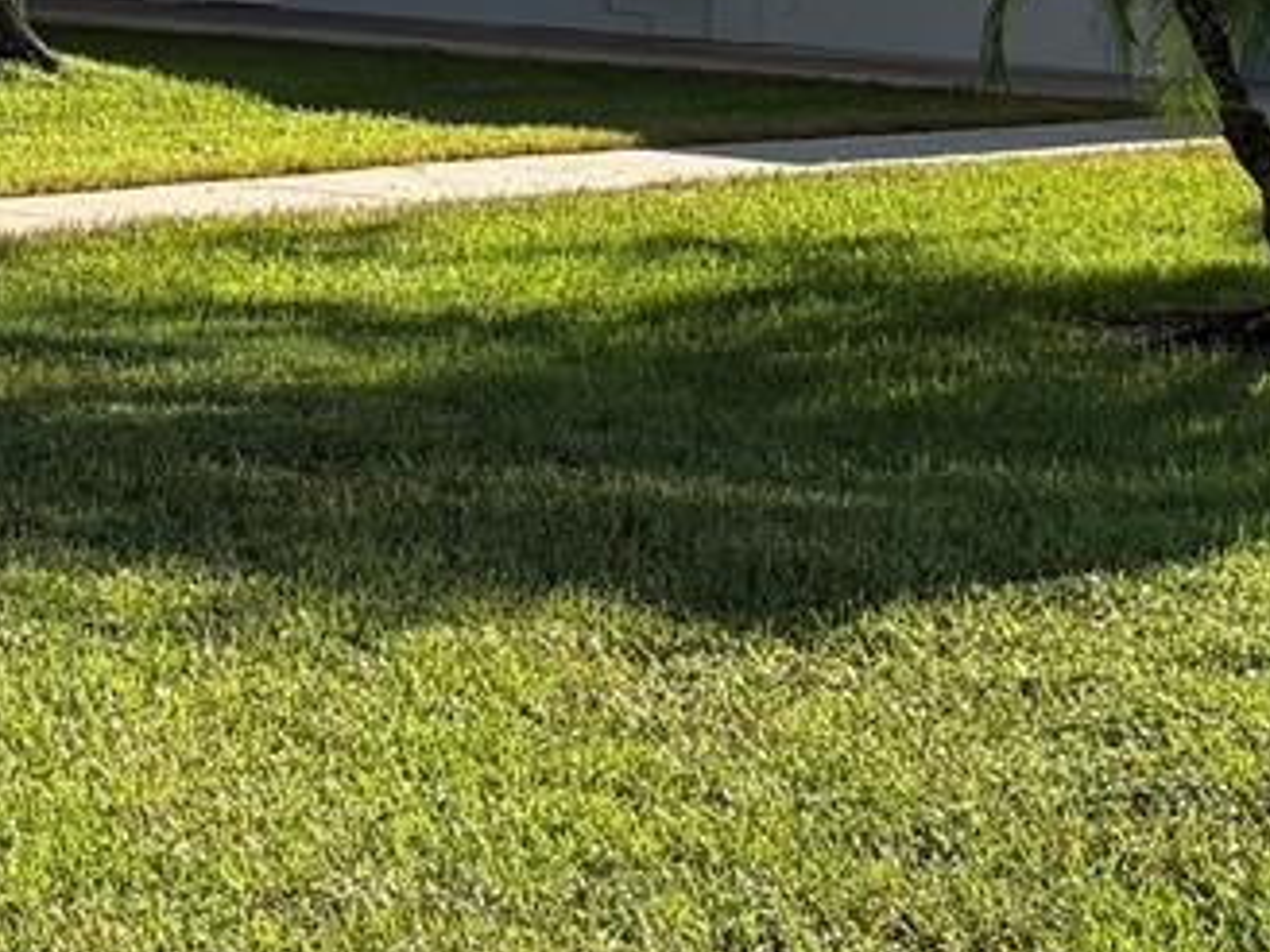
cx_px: 236
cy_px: -948
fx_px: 4659
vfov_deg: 10.7
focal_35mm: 127
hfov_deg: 15.4
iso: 50
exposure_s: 1/2538
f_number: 1.6
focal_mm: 5.96
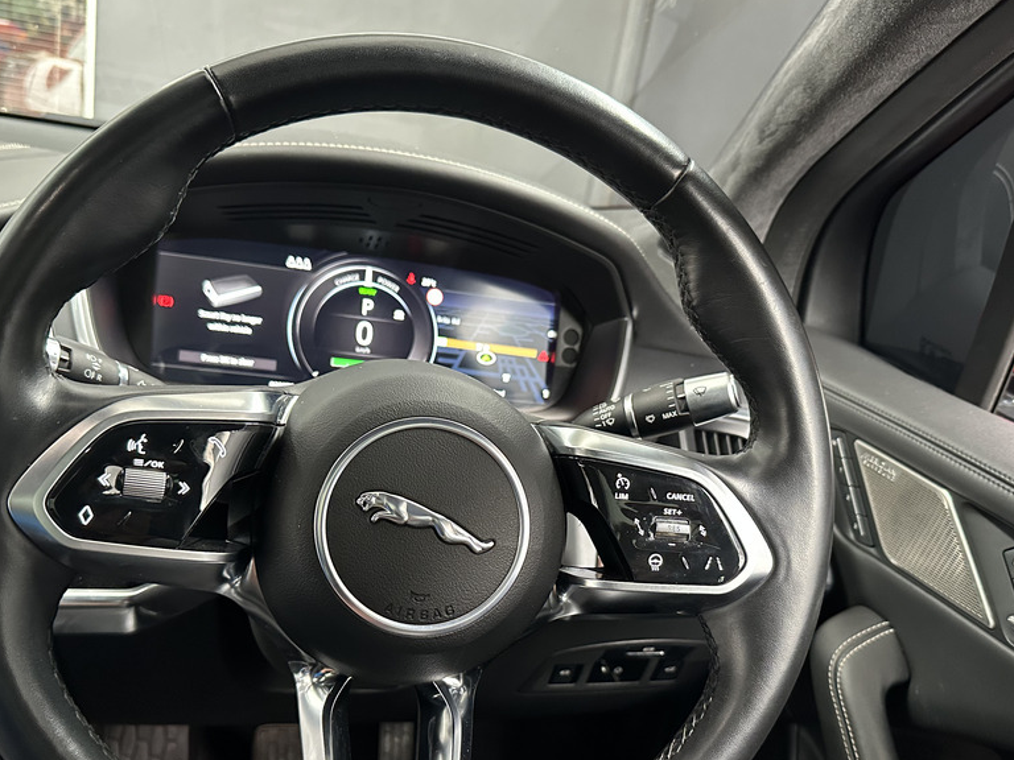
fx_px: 937
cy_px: 479
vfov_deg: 43.8
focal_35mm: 32
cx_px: 489
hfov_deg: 56.8
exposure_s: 1/59
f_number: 1.78
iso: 800
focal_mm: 6.86
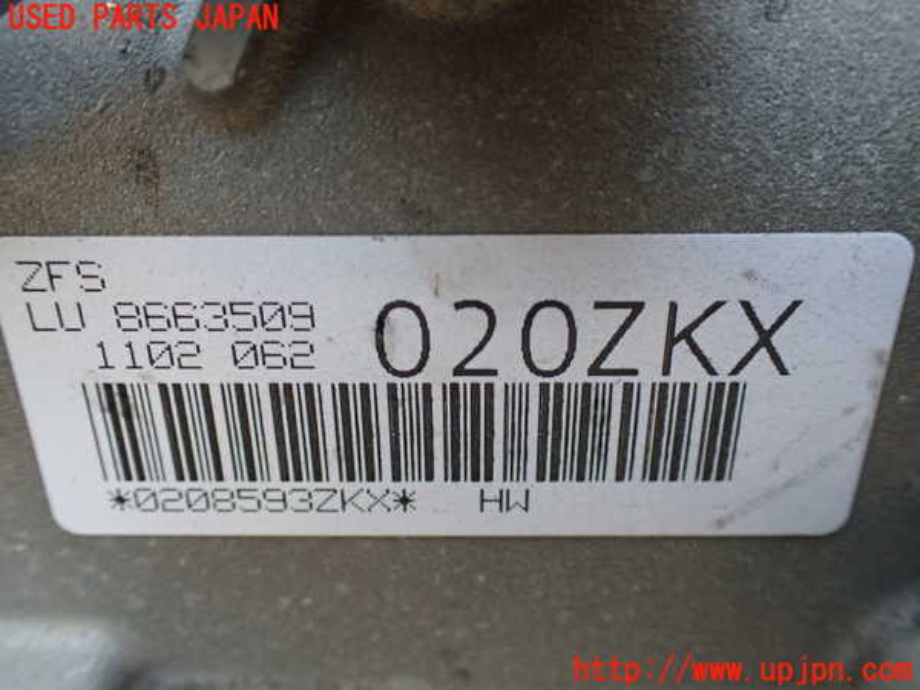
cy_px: 345
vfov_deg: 46.8
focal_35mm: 30
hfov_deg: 60.0
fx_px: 797
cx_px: 460
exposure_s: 1/125
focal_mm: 5.4
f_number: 2.3
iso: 400
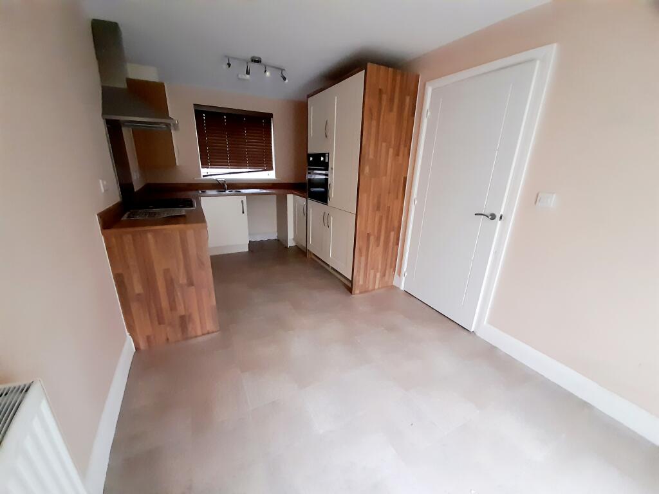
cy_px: 247
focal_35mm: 13
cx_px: 330
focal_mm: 1.42
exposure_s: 1/20
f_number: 2.2
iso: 640
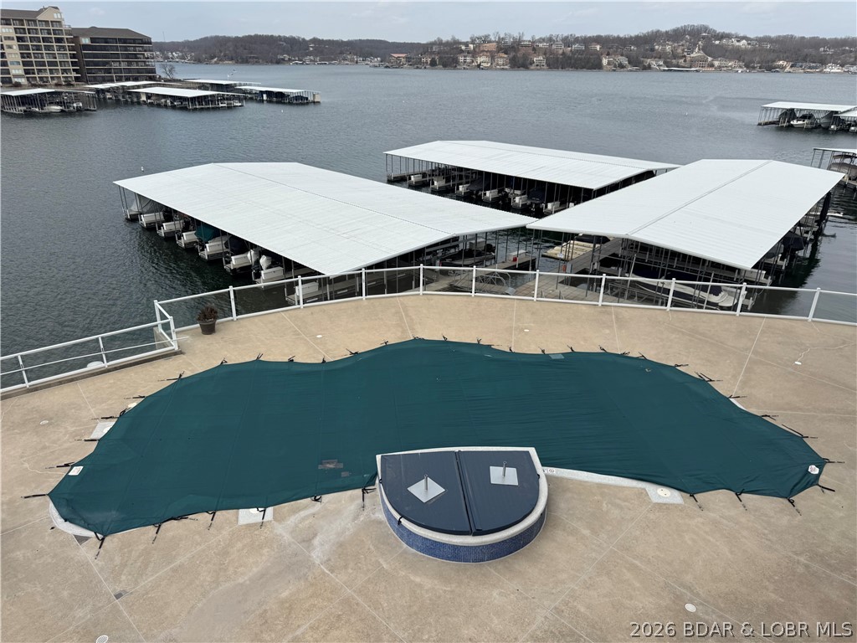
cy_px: 322
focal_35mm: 24
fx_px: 594
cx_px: 428
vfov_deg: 56.8
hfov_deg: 71.6
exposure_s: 1/4049
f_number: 1.78
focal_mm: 6.76
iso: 80
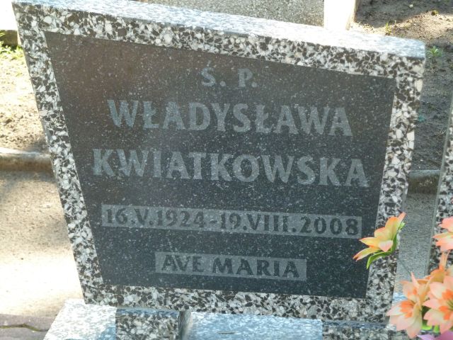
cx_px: 226
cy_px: 170
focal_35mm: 119
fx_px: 1557
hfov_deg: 16.6
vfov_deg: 12.5
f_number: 4.4
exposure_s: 1/200
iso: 320
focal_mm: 19.5
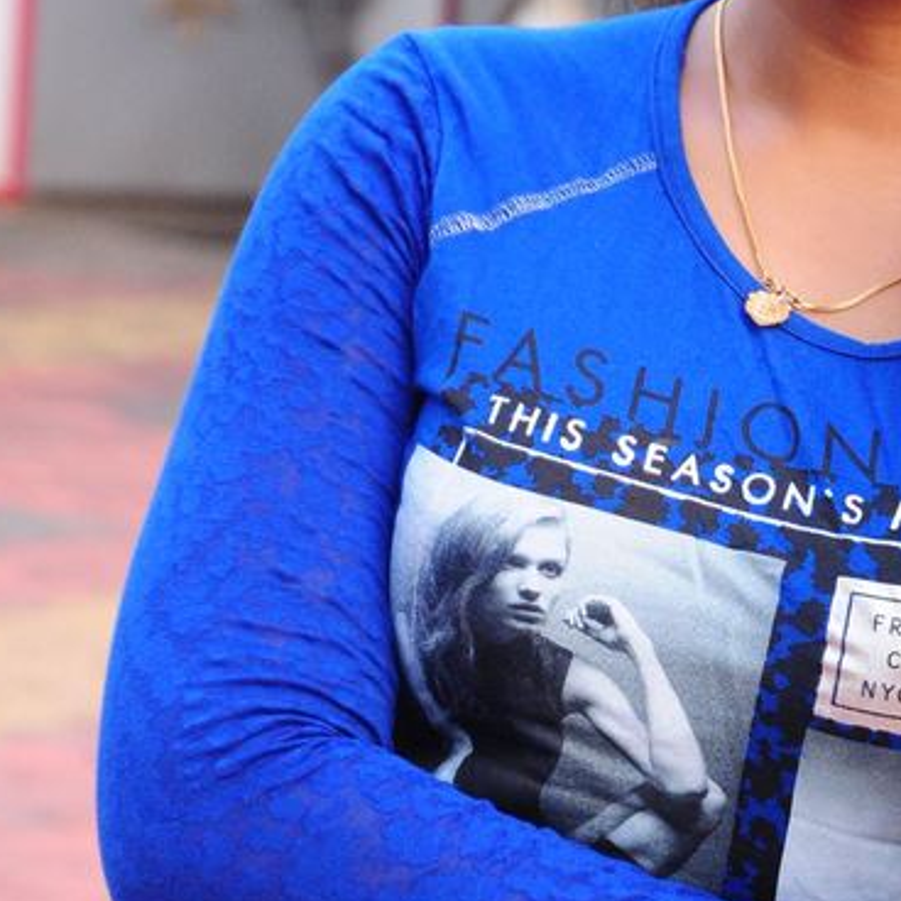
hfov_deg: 6.0
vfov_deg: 6.0
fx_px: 8599
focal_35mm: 292
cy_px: 628
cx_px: 869
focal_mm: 70
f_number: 7.1
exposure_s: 1/125
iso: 800
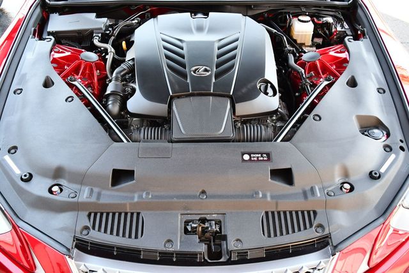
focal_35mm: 36
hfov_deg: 53.1
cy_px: 136
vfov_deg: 36.9
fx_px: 409
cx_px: 204
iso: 800
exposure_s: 1/125
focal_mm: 18
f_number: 3.5
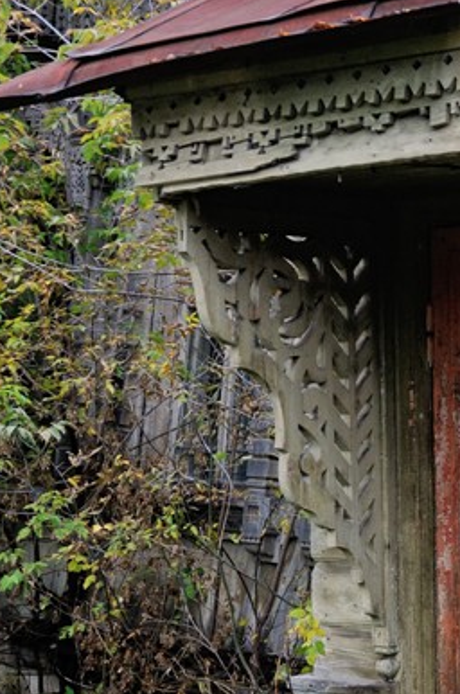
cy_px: 457
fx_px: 1616
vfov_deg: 24.1
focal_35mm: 84
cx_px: 481
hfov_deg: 15.8
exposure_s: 1/400
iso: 500
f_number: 5
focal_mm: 24
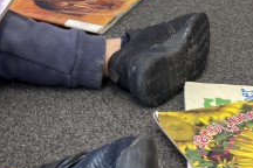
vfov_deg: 15.5
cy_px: -98
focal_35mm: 80
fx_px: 562
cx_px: 46
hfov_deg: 24.9
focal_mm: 4.25
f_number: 1.8
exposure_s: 1/100
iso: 125
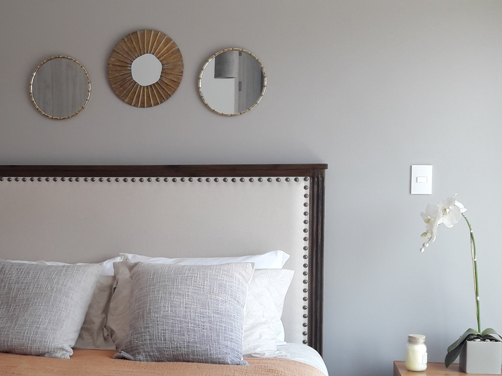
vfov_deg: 25.2
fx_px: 841
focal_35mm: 58
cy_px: 214
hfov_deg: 32.2
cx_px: 90
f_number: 1.9
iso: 40
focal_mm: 3.7
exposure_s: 1/164
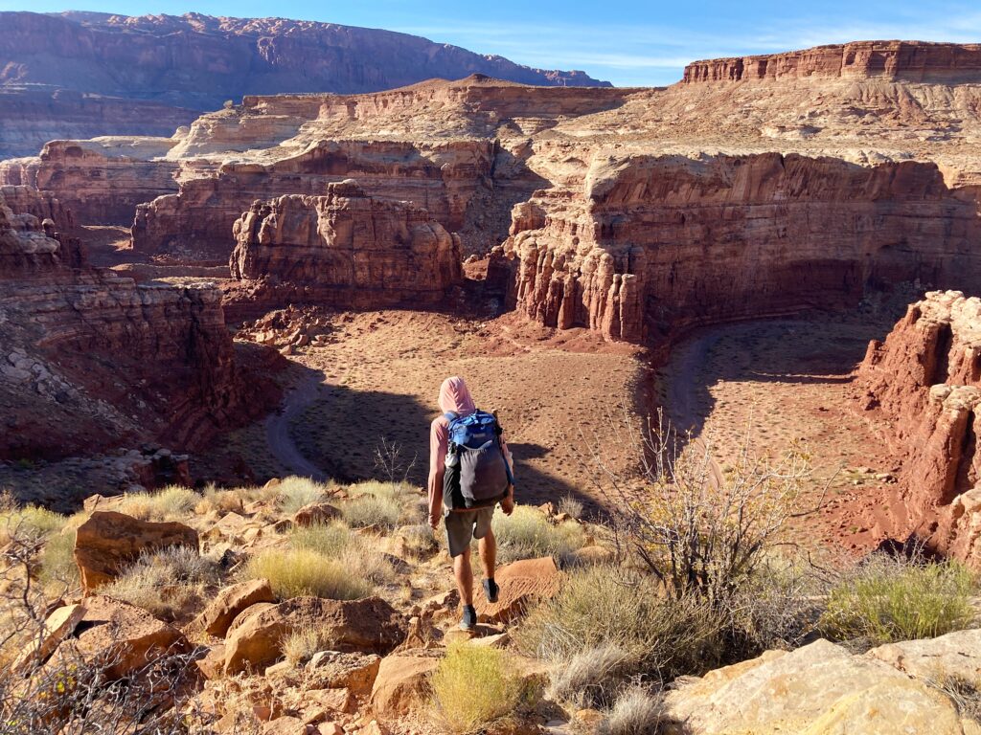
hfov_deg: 63.4
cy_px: 368
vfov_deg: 49.7
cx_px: 490
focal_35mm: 28
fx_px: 794
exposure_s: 1/684
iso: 20
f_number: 1.8
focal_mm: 3.99
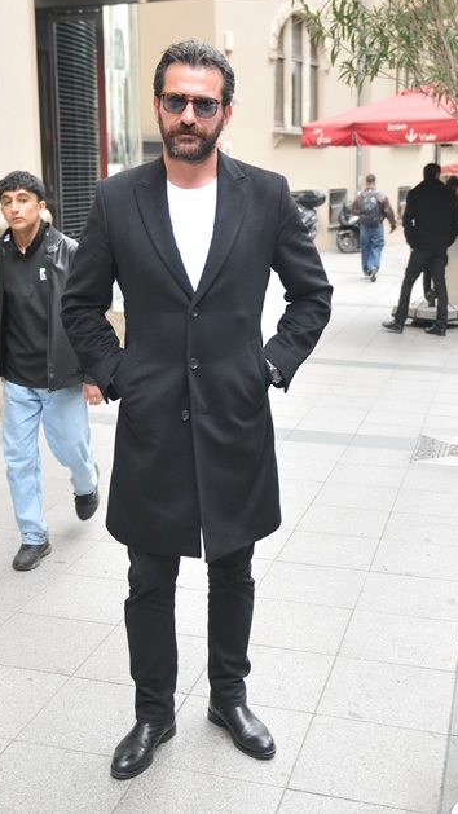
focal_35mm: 47
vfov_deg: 44.1
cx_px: 219
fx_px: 1004
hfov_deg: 25.7
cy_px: 399
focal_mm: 29
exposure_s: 1/250
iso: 200
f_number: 8
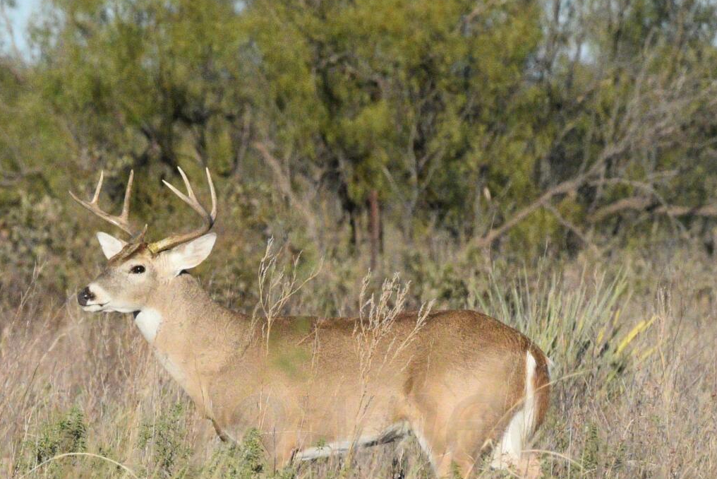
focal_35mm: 1477
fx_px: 29424
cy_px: 425
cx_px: 164
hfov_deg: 1.4
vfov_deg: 0.9
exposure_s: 1/4000
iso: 6400
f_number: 16
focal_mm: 500
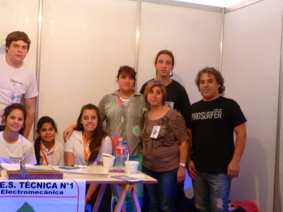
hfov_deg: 41.2
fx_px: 376
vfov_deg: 31.5
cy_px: 121
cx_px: 125
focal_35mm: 46
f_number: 3.1
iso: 400
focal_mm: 7.1
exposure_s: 1/40
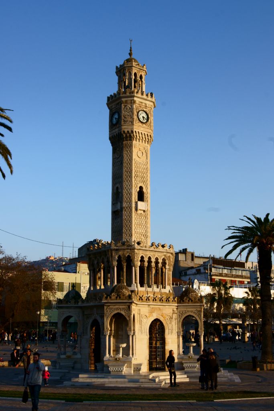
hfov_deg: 29.9
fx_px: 514
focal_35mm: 45
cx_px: 137
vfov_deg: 43.6
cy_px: 206
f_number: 16
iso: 200
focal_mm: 30
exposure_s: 1/60
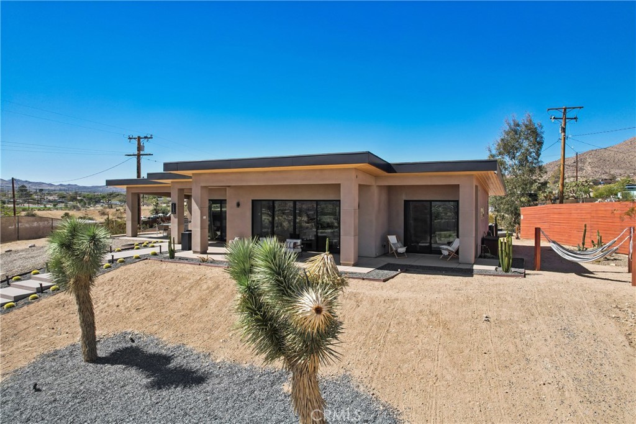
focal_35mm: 22
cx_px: 318
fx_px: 389
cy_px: 212
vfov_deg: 57.2
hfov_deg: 78.6
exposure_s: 1/2000
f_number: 2.8
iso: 110
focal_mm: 8.4
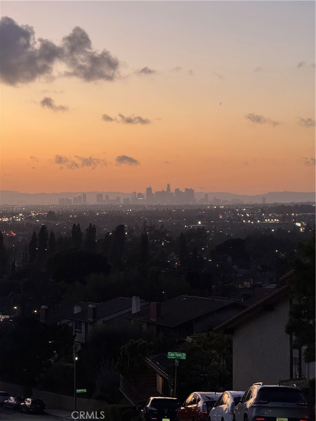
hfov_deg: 12.3
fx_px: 1461
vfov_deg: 16.4
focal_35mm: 120
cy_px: 210
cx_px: 158
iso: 250
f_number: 2.8
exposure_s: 1/60
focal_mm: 15.66
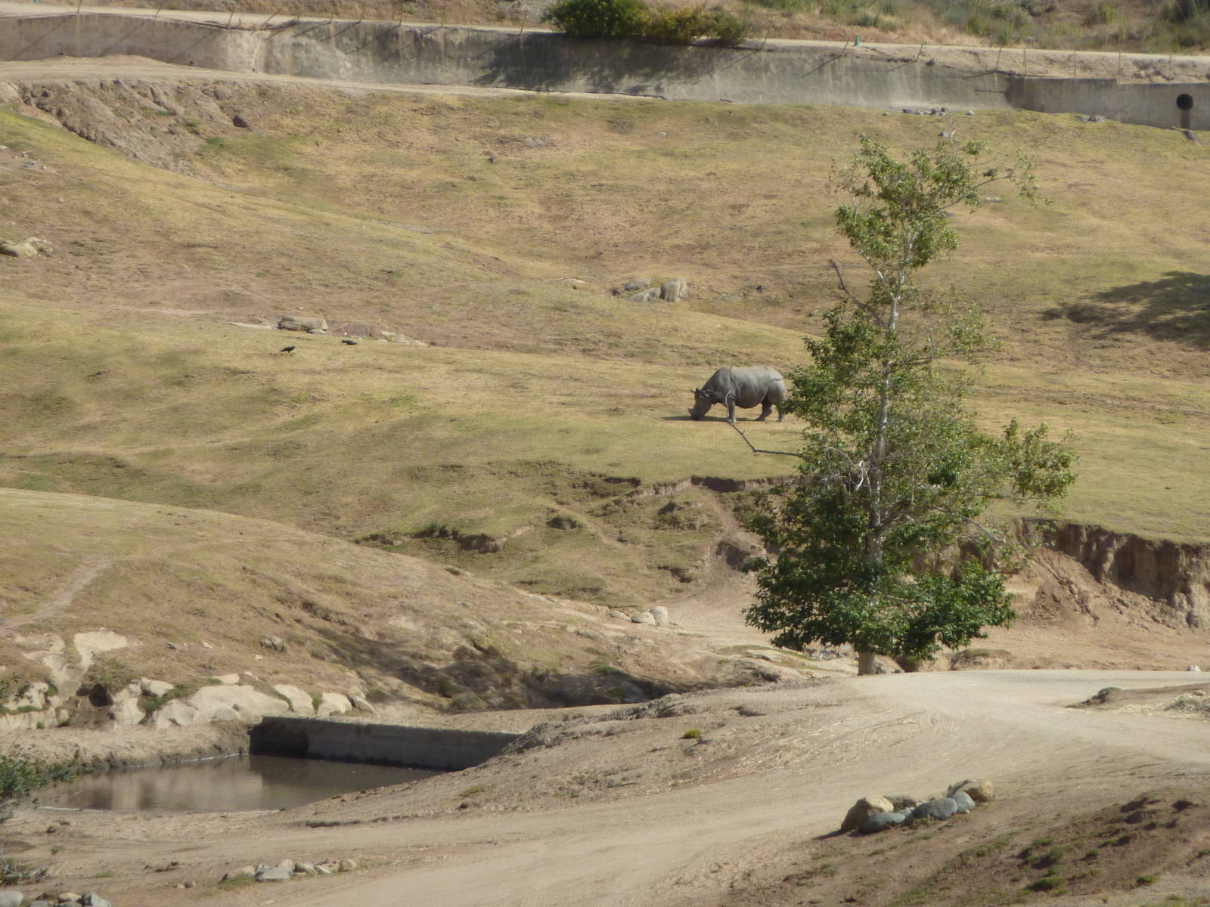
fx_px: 10486
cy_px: 454
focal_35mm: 300
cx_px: 605
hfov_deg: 6.6
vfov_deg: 5.0
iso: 160
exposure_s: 1/1000
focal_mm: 49.2
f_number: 4.9
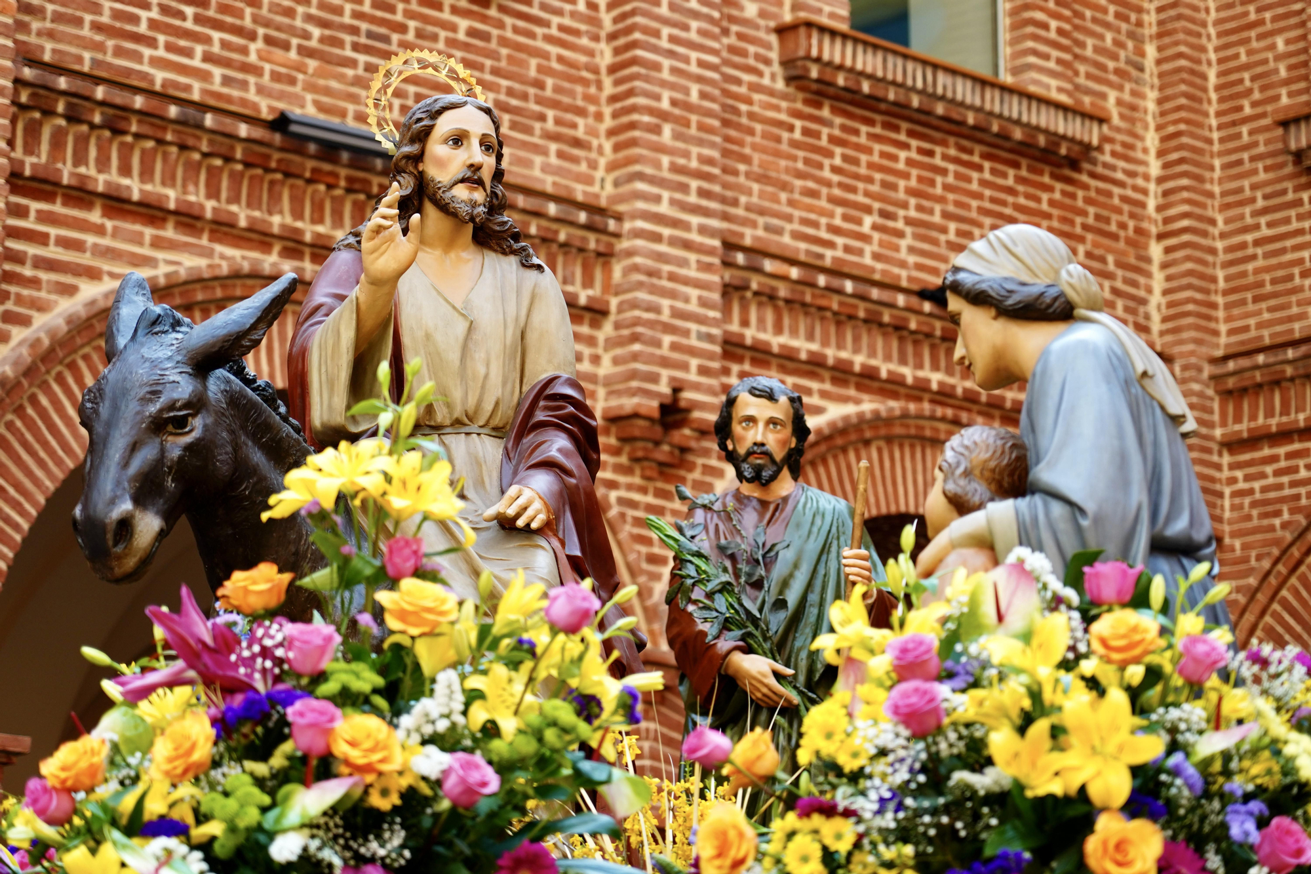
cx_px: 656
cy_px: 437
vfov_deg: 13.0
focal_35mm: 105
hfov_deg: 19.5
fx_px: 3823
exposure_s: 1/160
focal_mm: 105
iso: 500
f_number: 4
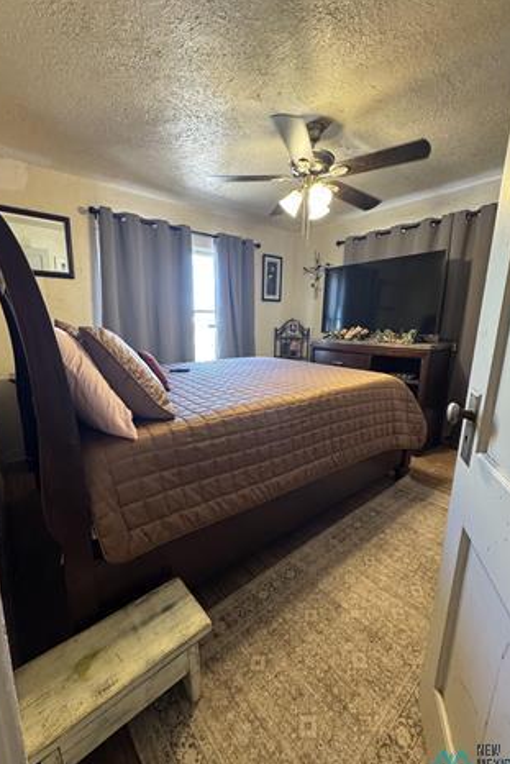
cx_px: 244
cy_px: 384
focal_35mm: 15
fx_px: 318
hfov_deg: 77.3
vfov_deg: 100.4
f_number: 2.2
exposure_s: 1/60
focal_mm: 2.22
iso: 320
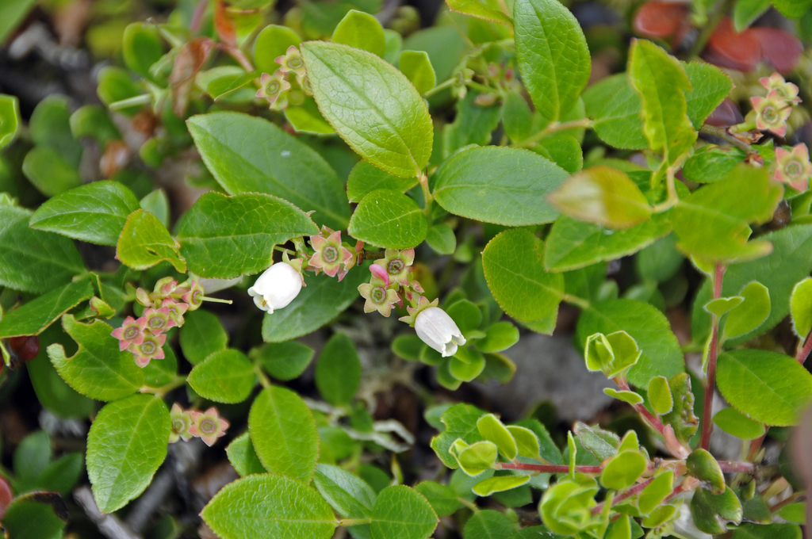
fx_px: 6758
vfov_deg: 4.6
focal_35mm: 300
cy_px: 270
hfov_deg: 6.9
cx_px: 406
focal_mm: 200
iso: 320
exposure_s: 1/200
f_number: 7.1
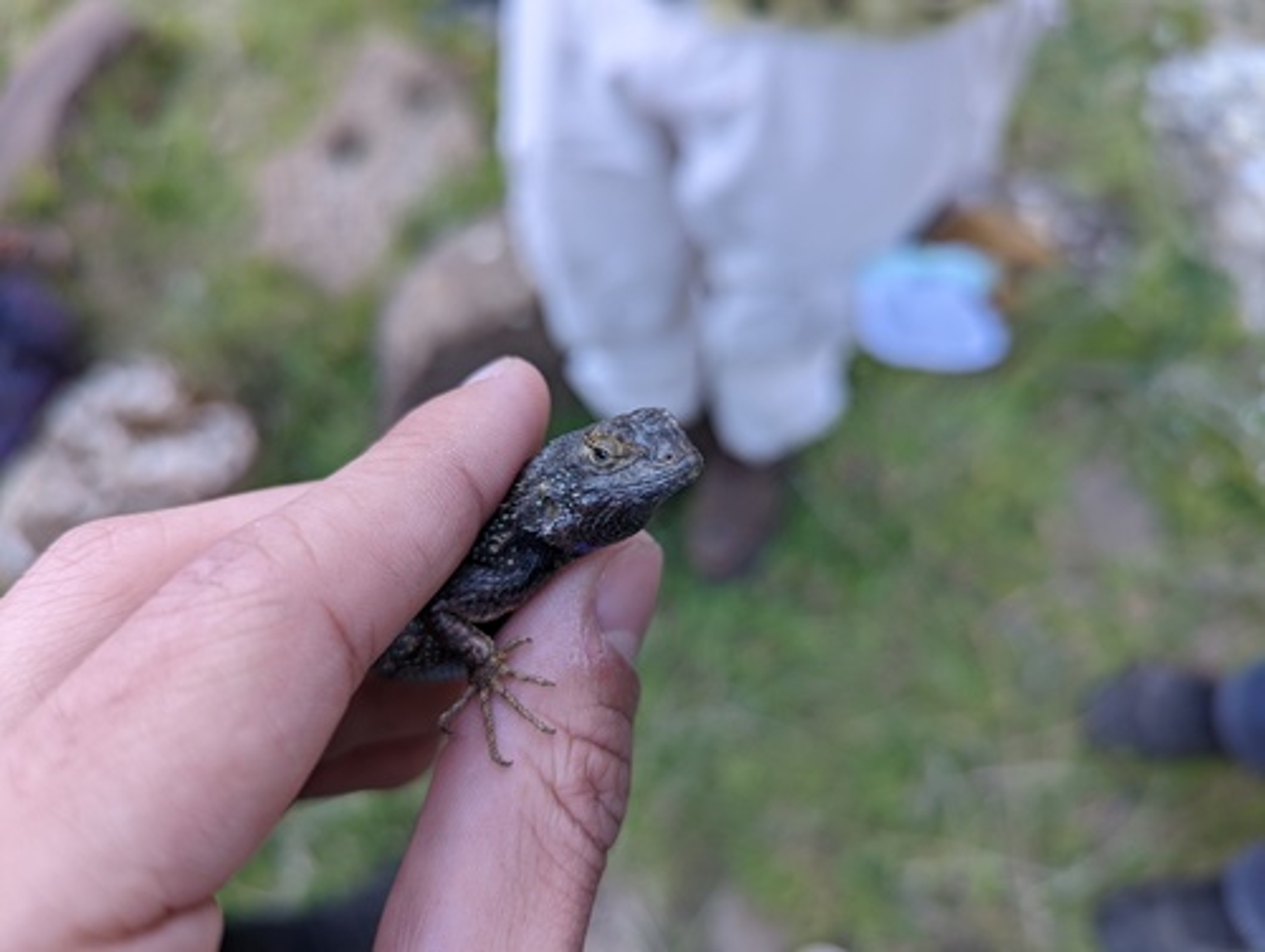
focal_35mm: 24
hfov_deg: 71.5
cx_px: 632
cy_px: 476
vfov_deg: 56.9
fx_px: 878
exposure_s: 1/85.1
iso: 44
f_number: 1.85
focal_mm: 6.81
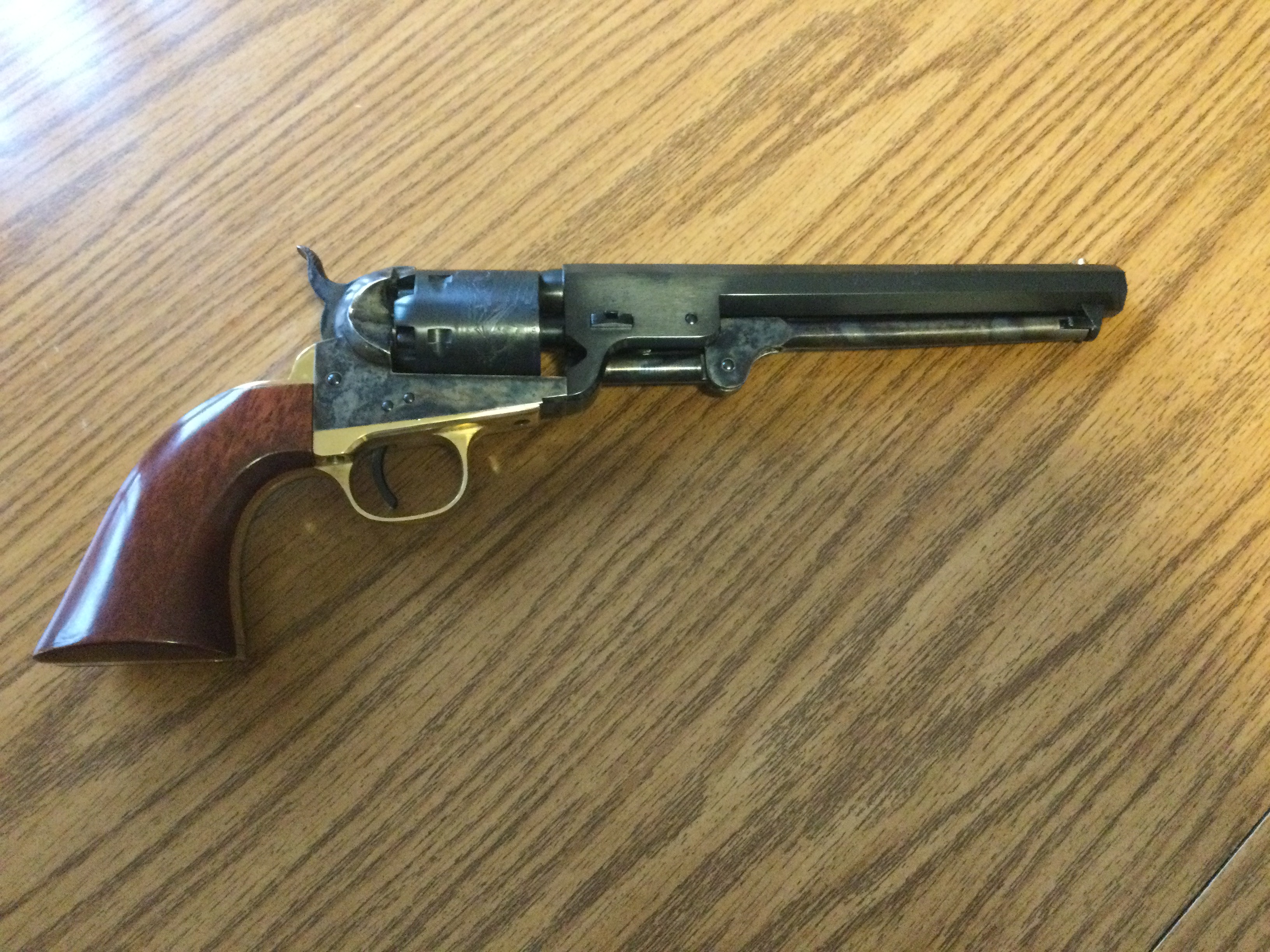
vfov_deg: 45.4
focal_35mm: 31
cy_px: 476
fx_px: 1137
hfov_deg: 58.4
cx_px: 635
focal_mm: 3.3
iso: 250
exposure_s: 1/15
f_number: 2.4
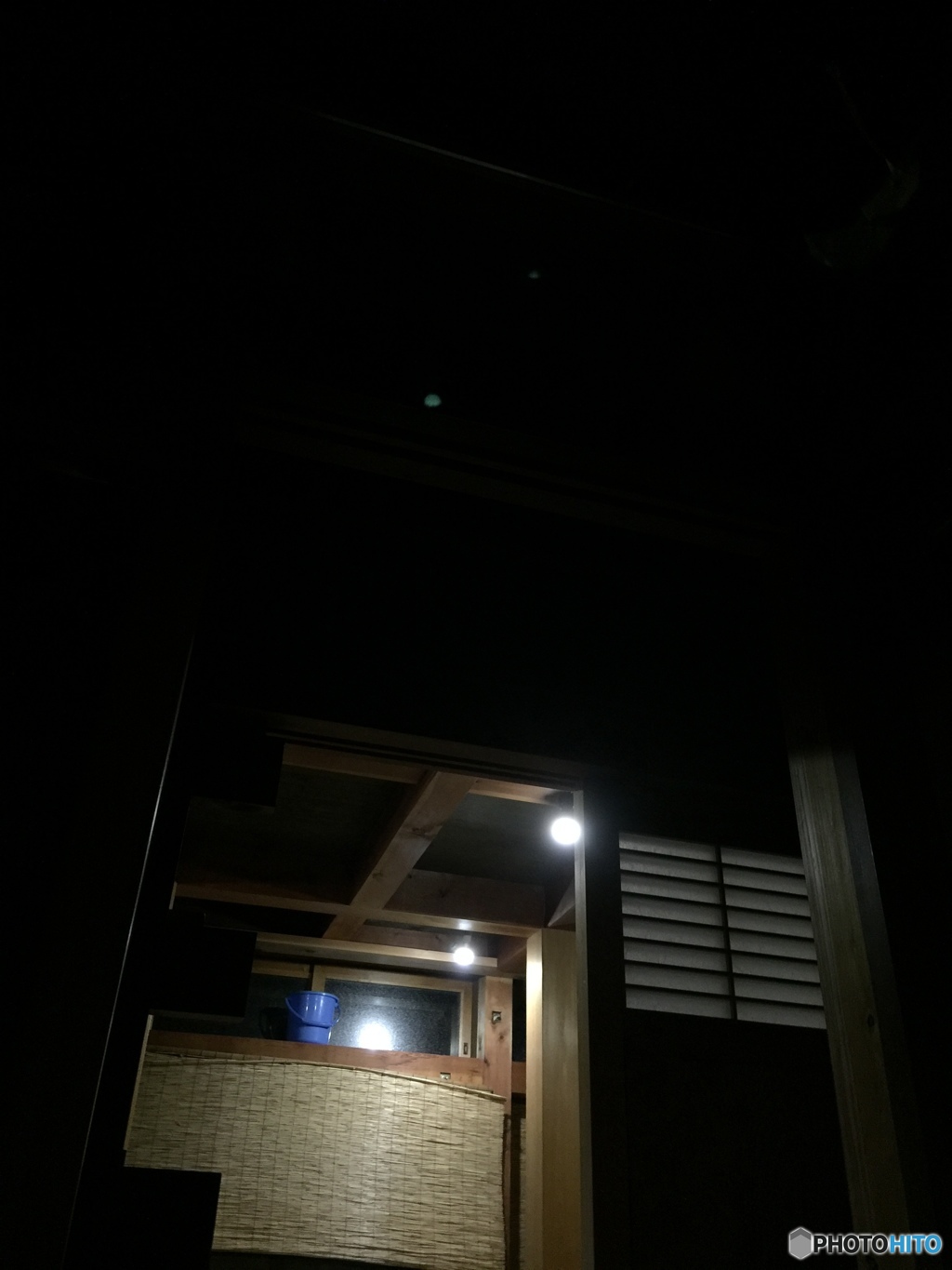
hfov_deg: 48.2
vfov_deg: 61.7
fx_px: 1063
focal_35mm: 29
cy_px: 635
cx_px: 476
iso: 100
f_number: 2.2
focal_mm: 4.15
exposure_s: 1/15
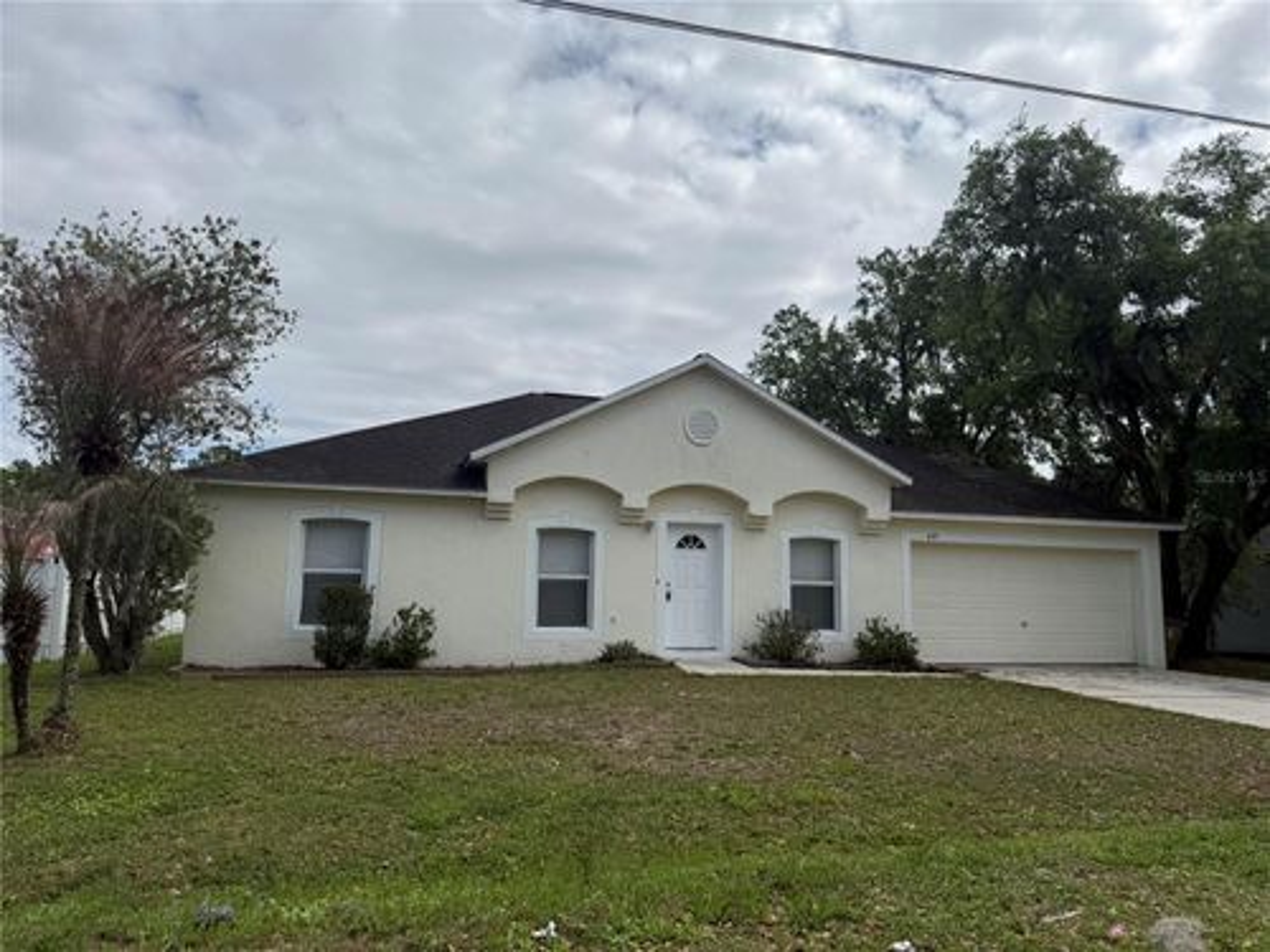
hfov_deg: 71.6
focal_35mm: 24
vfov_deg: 56.8
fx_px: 881
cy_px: 476
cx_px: 635
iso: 80
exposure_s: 1/10309
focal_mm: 6.76
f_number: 1.78
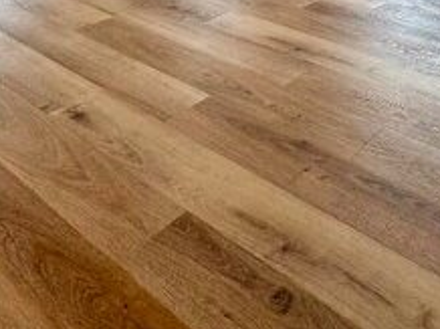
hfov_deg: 41.7
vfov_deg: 24.0
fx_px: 571
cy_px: -187
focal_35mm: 45
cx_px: 285
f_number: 2.2
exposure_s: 1/100
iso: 80
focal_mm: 2.22
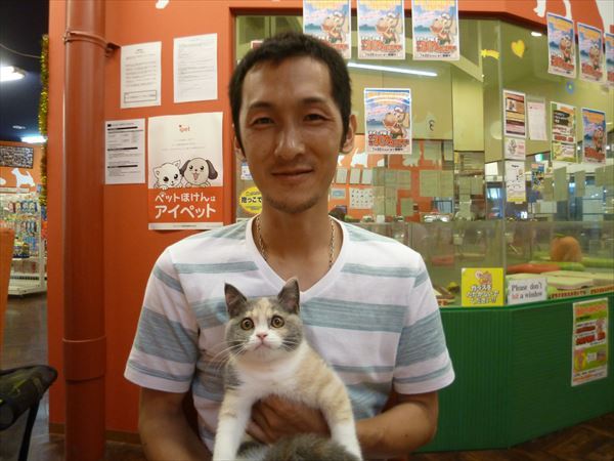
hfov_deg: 71.6
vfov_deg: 56.8
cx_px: 307
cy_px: 230
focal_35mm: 24
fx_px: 426
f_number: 2.5
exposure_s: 1/60
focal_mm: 4.3
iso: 250
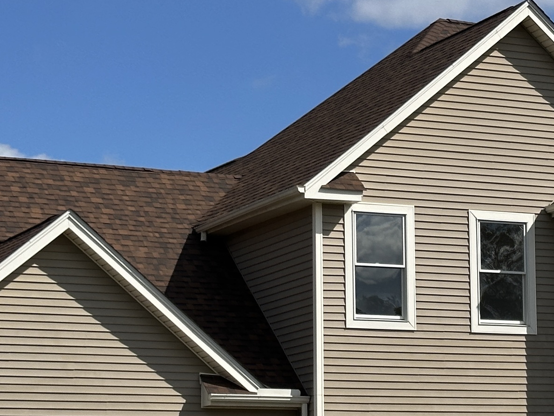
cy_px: 297
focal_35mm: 124
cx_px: 396
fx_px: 1985
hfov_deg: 15.8
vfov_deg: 11.9
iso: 64
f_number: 1.78
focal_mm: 6.86
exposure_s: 1/7092
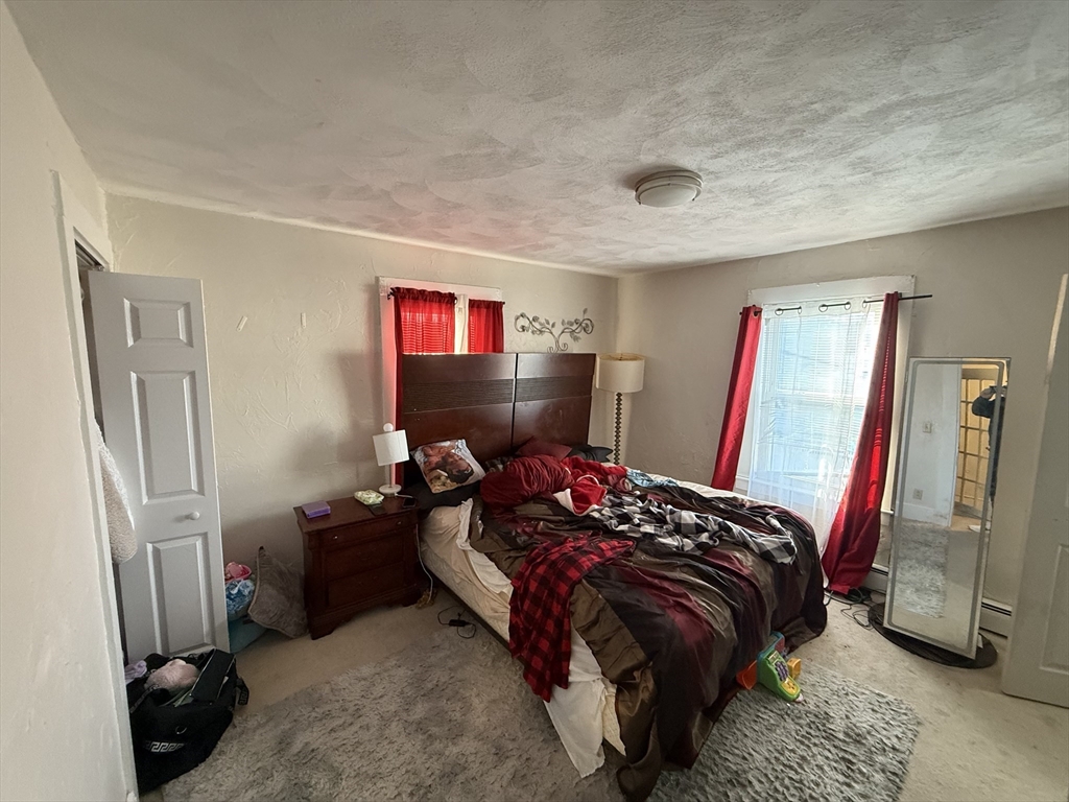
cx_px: 534
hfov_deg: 102.1
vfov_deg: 85.7
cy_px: 401
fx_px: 432
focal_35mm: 14
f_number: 2.2
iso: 500
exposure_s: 1/60
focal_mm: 2.22
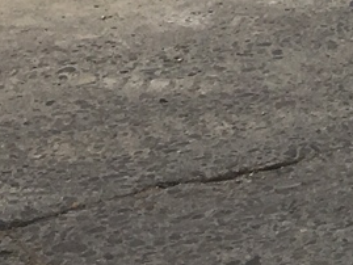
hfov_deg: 8.5
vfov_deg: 6.5
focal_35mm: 217
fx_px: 2214
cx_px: 770
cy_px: -391
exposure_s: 1/527
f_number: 2.2
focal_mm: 4.15
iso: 25
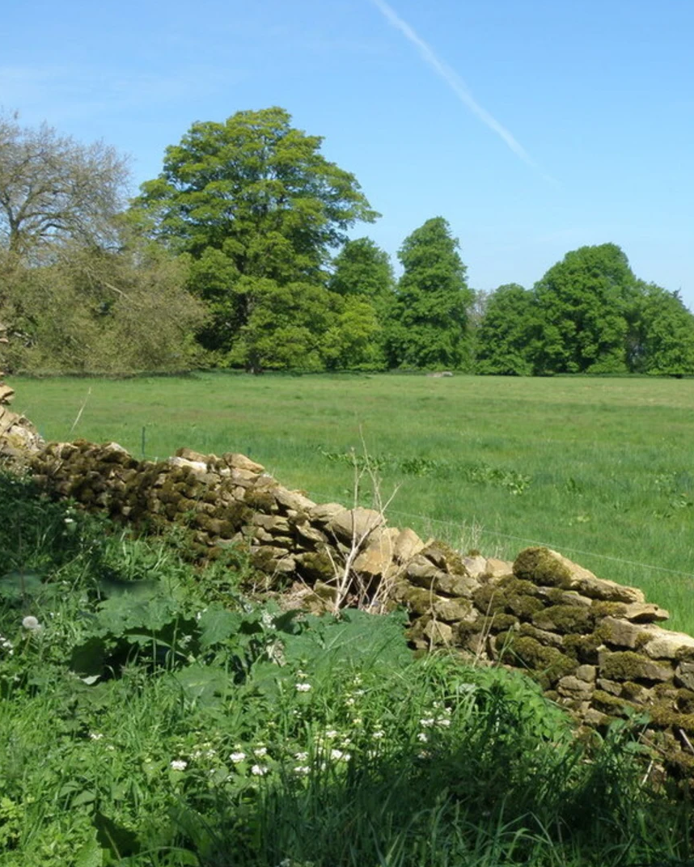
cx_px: 494
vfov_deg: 32.0
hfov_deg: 25.6
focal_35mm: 59
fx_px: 1514
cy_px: 435
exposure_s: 1/125
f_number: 8
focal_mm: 8.06
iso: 64
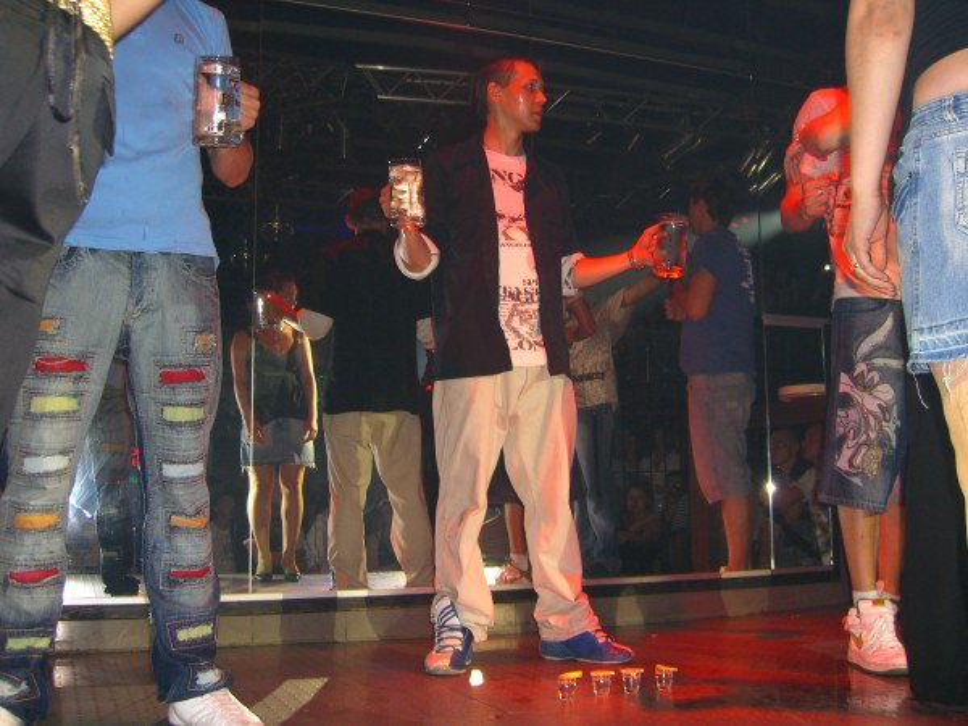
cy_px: 363
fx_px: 1063
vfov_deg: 37.7
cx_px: 484
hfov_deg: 49.0
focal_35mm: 38
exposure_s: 1/60
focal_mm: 7.9
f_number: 2.8
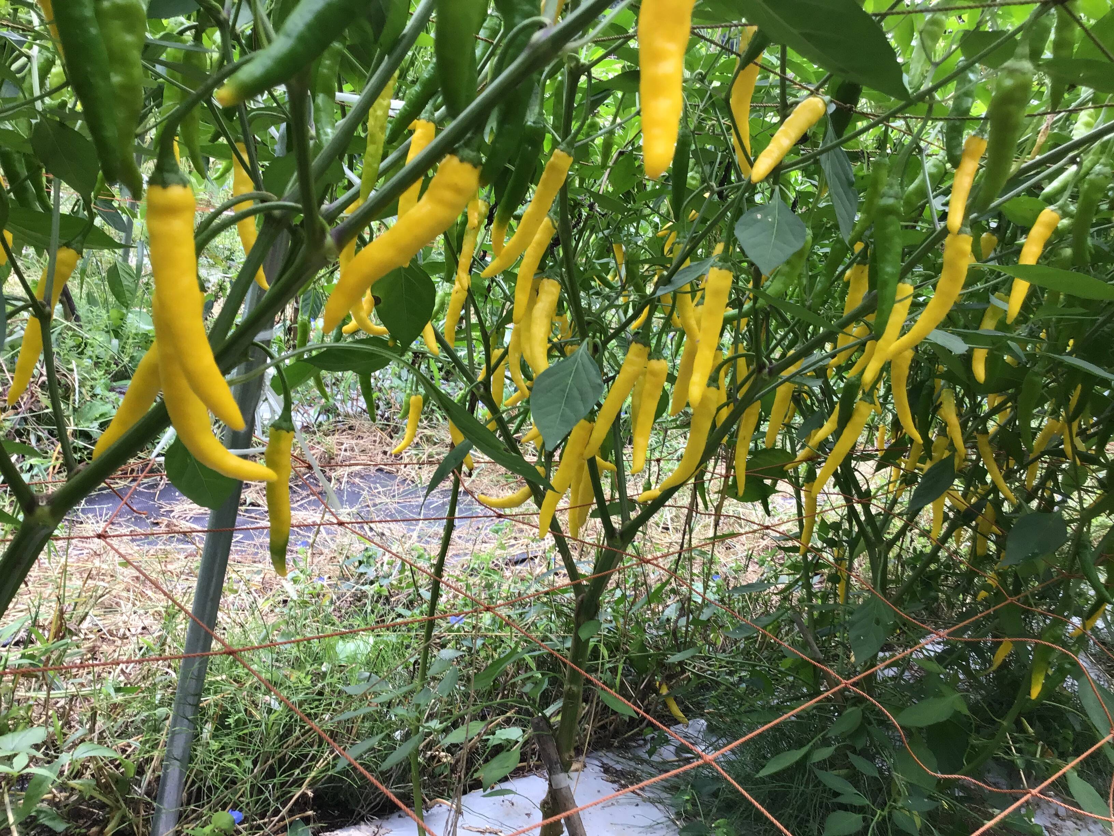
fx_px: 998
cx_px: 557
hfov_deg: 58.4
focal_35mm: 31
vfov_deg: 45.4
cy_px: 418
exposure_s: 1/120
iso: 40
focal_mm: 3.3
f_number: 2.4
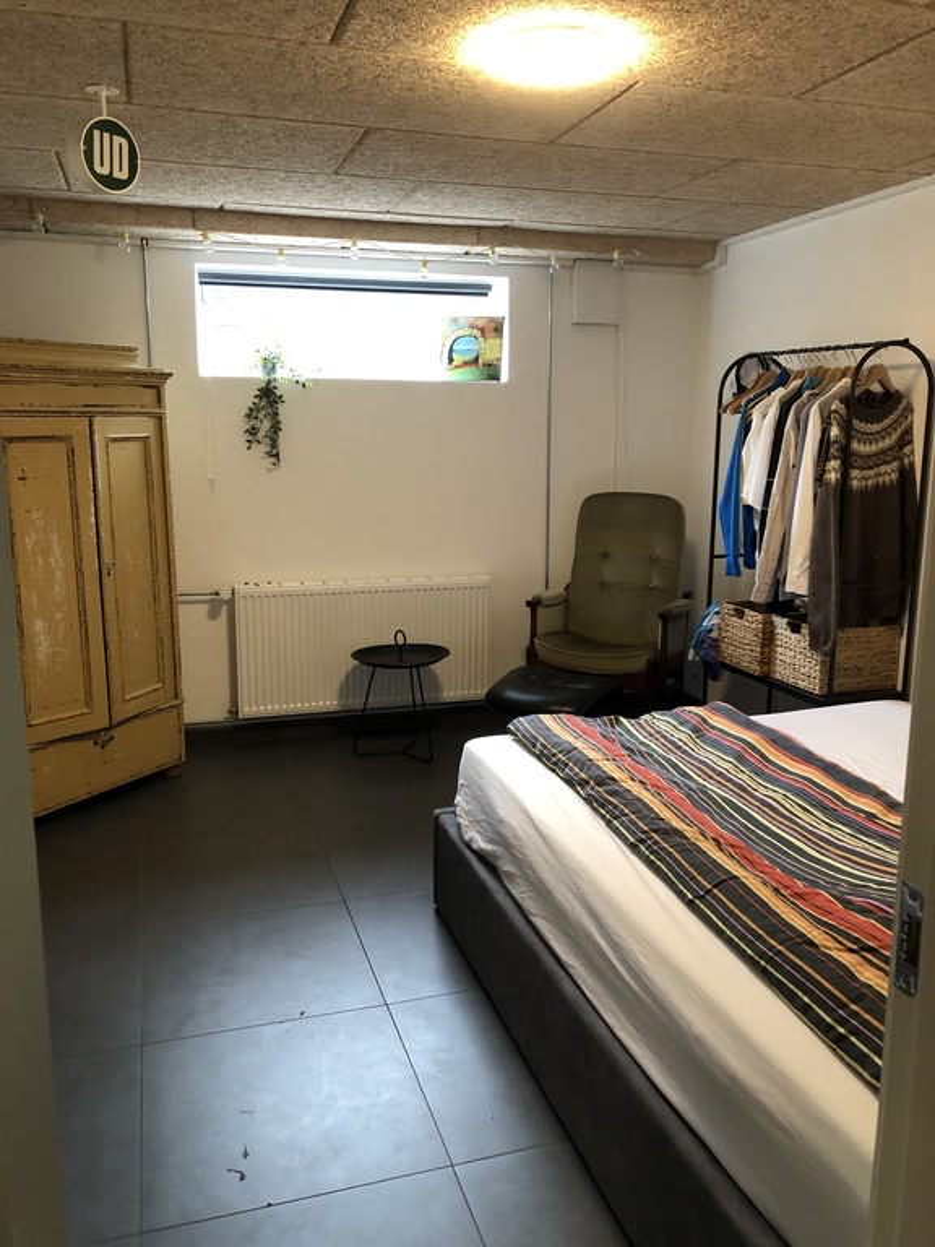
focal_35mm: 28
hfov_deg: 49.7
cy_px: 624
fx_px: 1008
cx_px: 468
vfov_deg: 63.4
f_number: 1.8
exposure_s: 1/15
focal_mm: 3.99
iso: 50
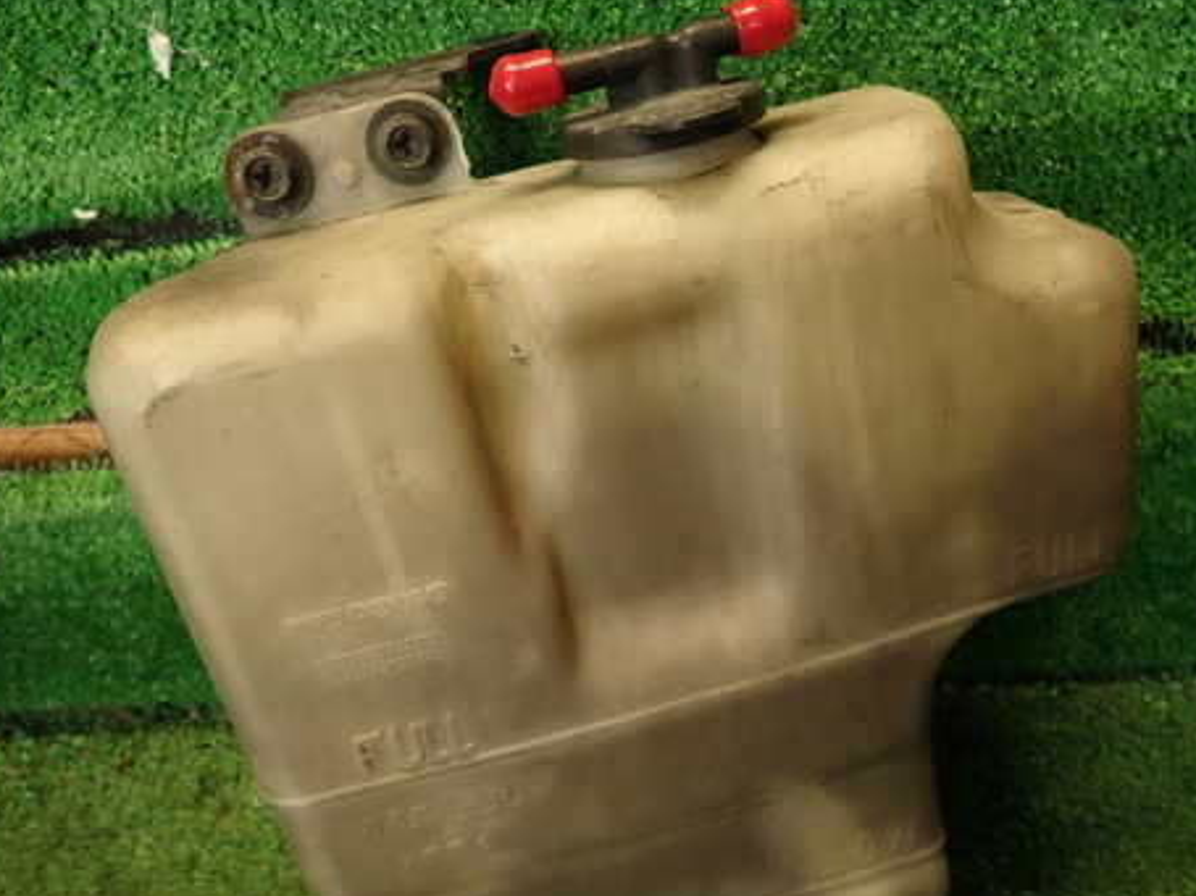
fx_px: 1140
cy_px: 515
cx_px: 626
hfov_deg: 55.3
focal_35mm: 33
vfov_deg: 42.8
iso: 200
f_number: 2
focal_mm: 4.5
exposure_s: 1/40
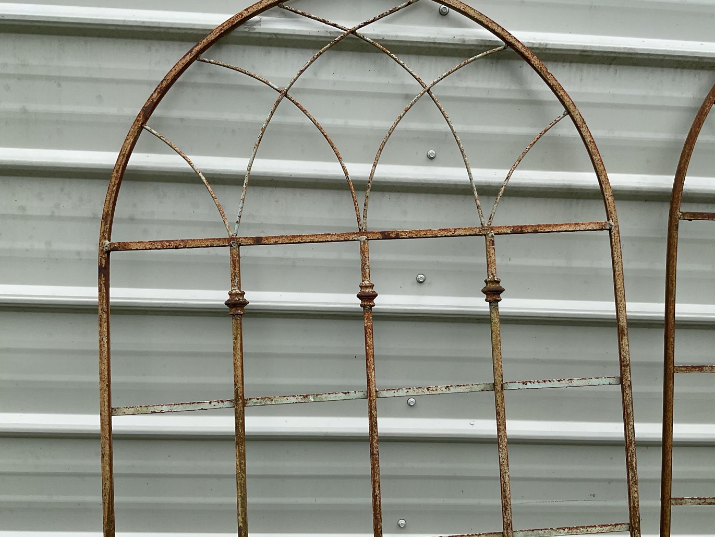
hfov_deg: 56.7
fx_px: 661
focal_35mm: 32
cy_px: 269
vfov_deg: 44.2
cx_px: 393
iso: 16
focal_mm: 3
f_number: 1.8
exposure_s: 1/770
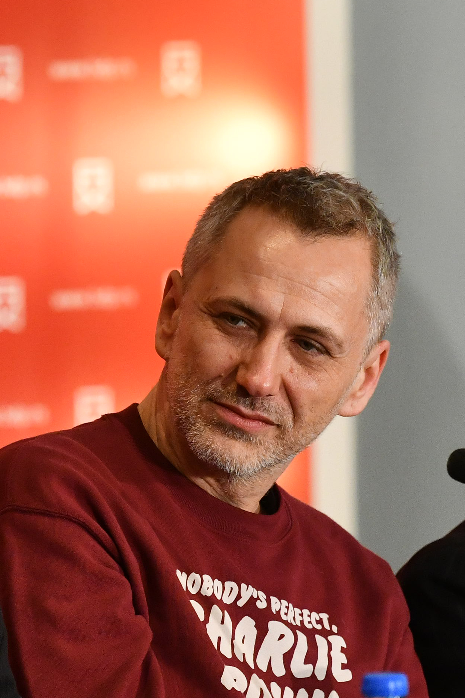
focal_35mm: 160
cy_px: 349
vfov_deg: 12.8
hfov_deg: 8.6
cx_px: 232
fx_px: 3100
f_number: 4
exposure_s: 1/320
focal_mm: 160
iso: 2000
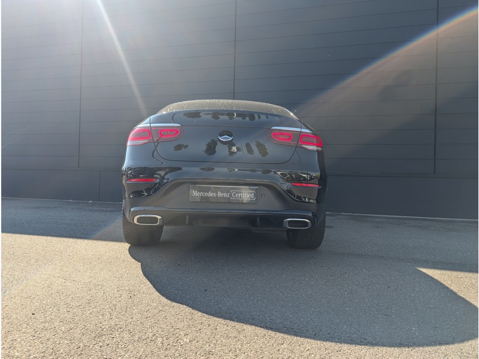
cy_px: 180
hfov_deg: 71.6
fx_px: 332
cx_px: 240
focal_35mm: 24
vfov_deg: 56.8
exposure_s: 1/356
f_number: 1.68
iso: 19
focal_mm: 6.9
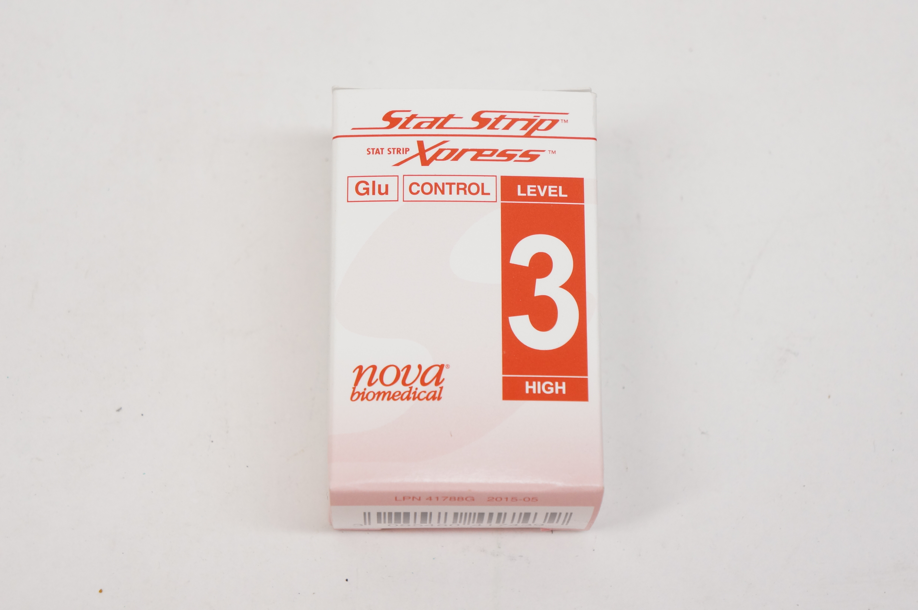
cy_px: 305
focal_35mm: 82
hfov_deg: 24.6
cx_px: 459
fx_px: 2101
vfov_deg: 16.5
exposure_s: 1/125
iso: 800
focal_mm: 55
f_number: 7.1
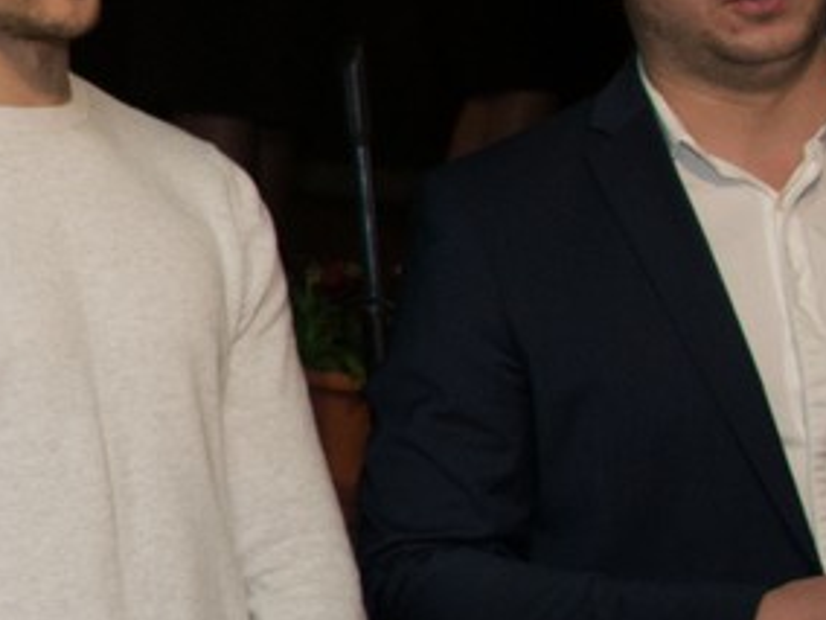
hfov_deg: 12.6
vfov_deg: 10.8
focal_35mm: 136
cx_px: -874
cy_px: -55
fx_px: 3245
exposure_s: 1/80
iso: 1600
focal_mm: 28
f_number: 3.5
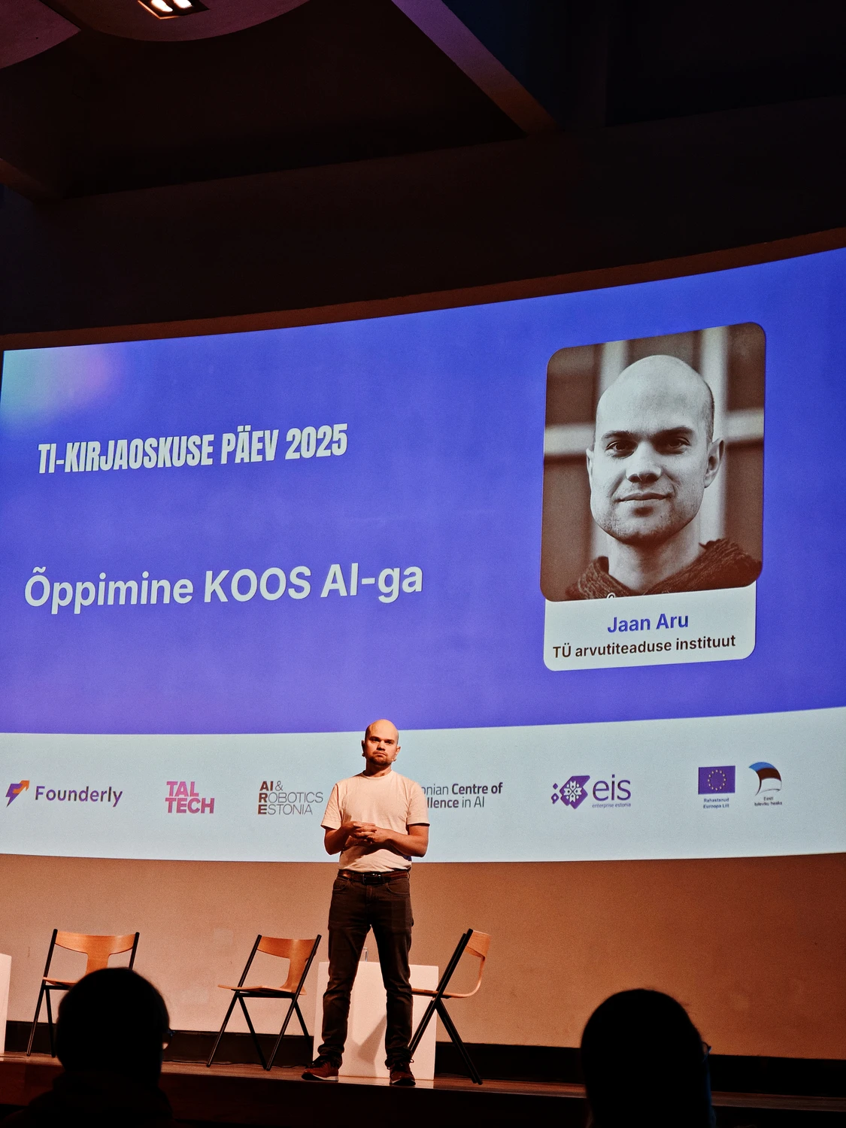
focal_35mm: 70
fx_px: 2281
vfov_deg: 27.8
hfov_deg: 21.0
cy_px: 564
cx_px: 423
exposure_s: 1/100
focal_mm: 11.5
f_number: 1.8
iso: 160
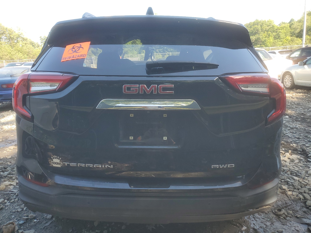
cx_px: 156
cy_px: 116
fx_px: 234
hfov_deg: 67.3
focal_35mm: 26
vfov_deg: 53.1
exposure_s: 1/333
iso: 50
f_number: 1.5
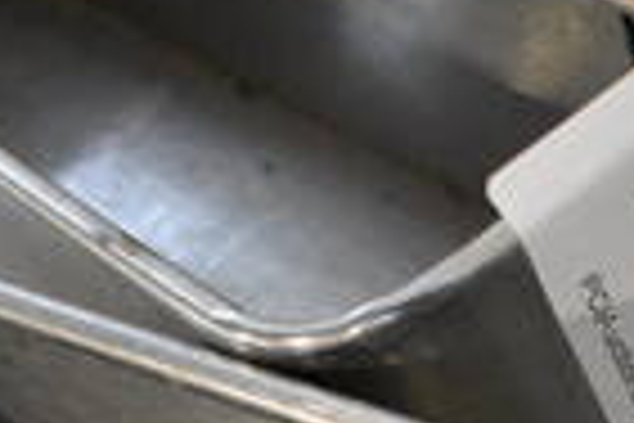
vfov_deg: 9.7
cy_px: 886
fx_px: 2289
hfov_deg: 15.2
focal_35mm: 130
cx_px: 773
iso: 3600
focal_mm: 20
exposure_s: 1/125
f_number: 3.8
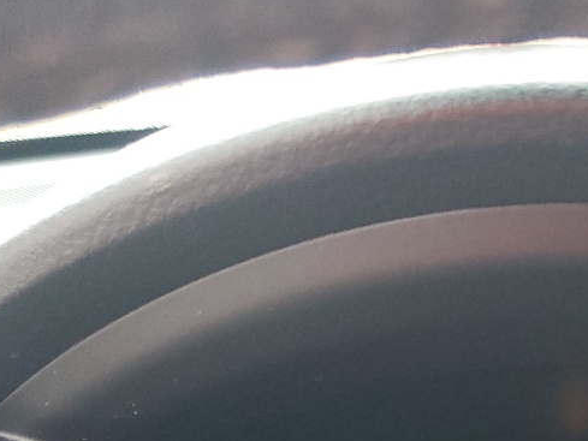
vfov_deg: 16.1
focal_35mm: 85
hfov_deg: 22.1
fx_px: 1444
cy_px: 631
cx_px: 604
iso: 127
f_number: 1.5
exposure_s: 1/60.2
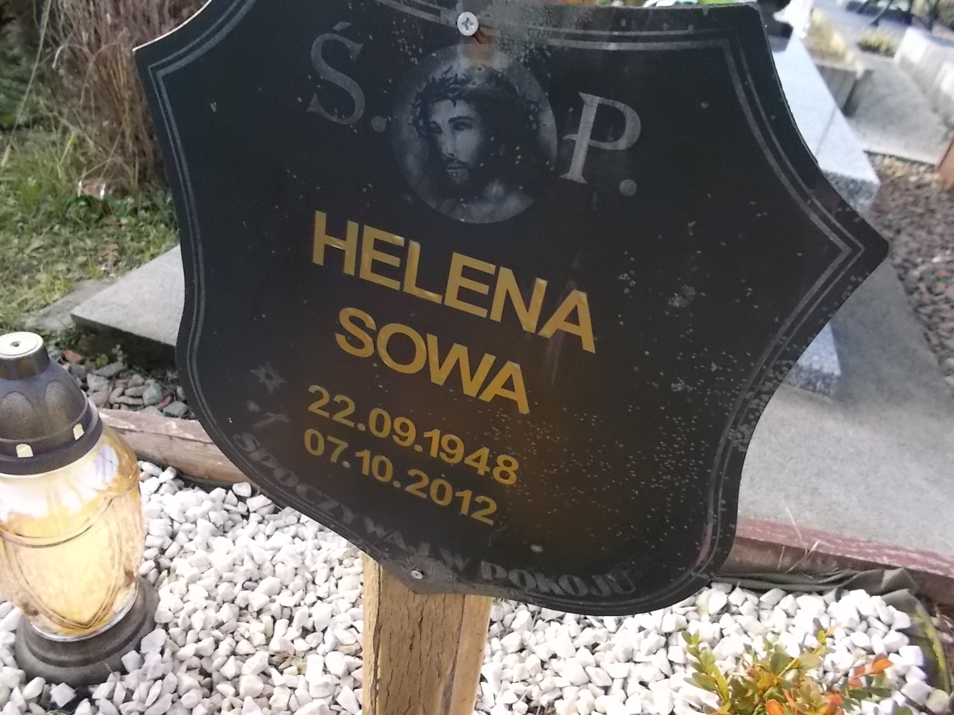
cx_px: 477
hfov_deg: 67.3
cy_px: 358
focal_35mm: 26
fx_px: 717
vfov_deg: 53.1
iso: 400
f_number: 8
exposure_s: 1/100
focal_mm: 4.6
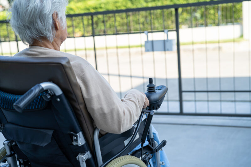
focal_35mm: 50
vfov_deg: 27.0
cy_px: 84
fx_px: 349
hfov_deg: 39.6
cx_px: 126
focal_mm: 50
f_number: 2.5
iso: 100
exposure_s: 1/400
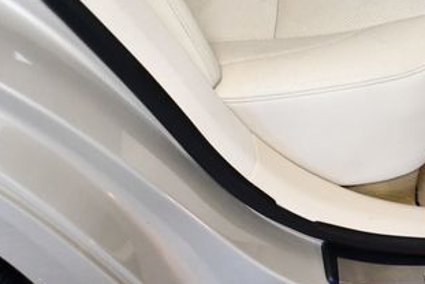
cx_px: 321
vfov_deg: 18.3
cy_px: 221
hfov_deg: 26.9
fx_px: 874
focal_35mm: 74
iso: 1800
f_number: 3.5
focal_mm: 18
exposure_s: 1/125
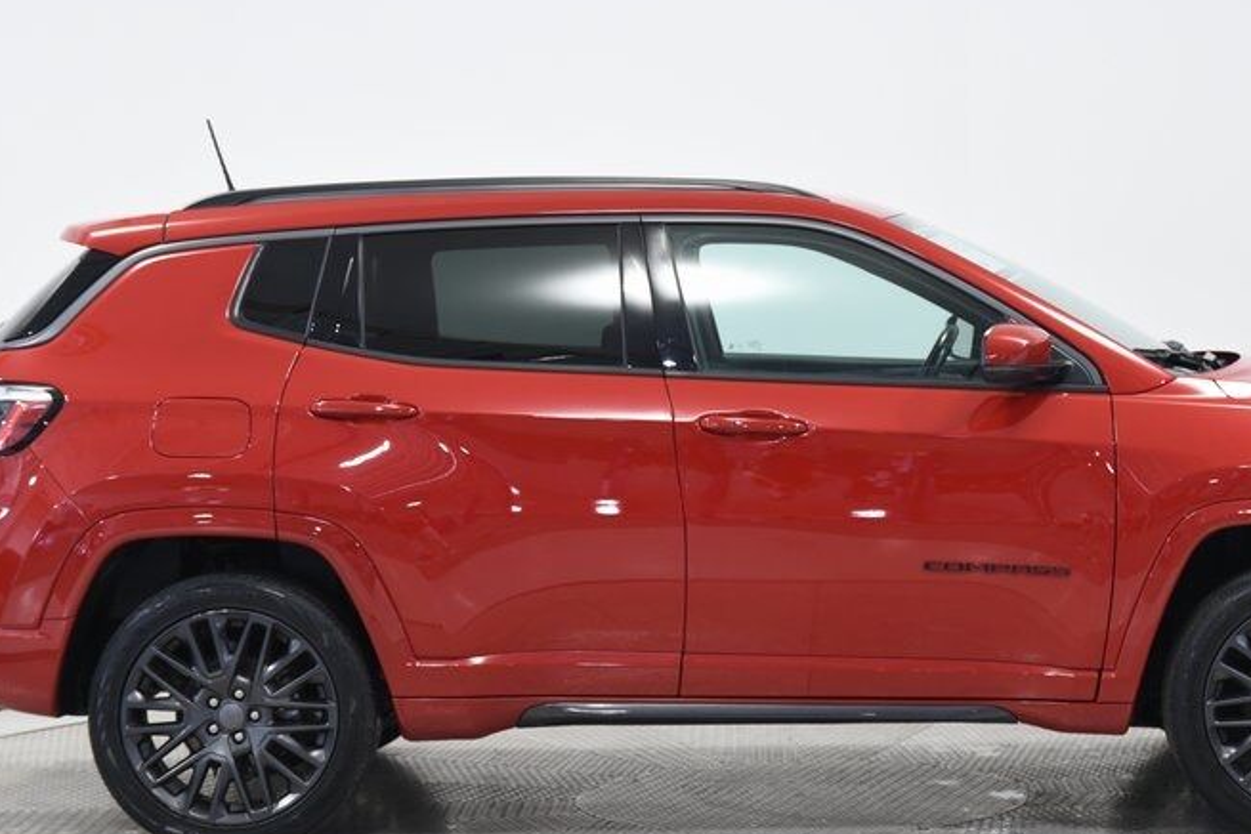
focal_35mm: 97
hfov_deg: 21.0
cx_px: 781
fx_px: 3371
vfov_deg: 14.1
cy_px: 416
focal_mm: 62
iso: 1600
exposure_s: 1/80
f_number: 4
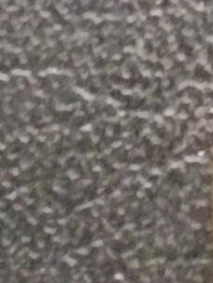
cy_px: 188
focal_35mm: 296
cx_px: 519
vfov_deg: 6.7
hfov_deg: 4.9
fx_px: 2422
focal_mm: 3.42
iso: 1250
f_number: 2.2
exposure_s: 1/20
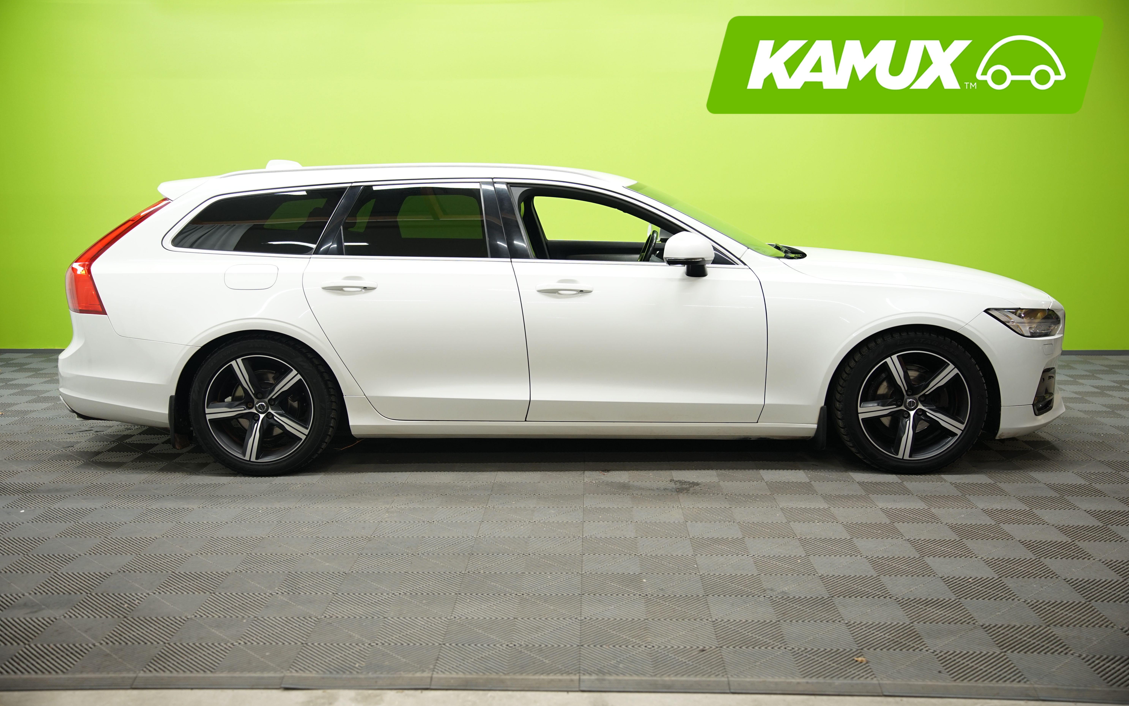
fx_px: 1138
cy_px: 359
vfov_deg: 34.4
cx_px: 563
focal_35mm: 37
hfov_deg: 52.7
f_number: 3.2
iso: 500
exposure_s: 1/30
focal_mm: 36
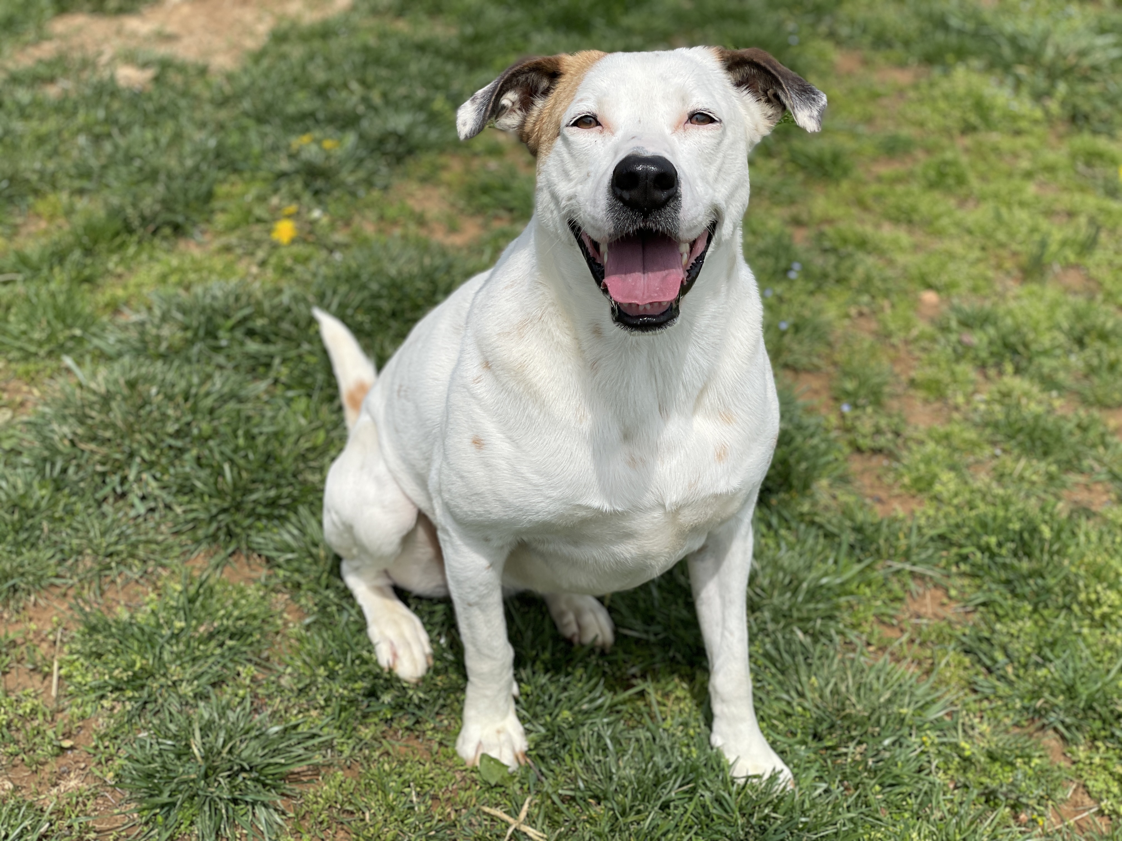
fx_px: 1685
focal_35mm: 52
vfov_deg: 28.0
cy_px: 420
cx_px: 561
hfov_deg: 36.8
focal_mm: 6
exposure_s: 1/2994
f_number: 2
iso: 32
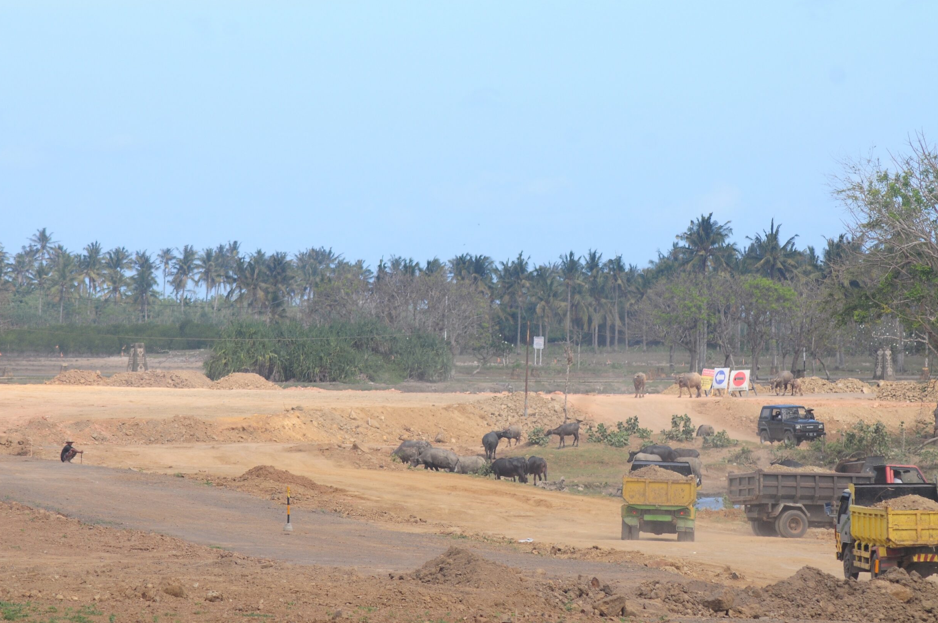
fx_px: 8171
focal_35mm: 314
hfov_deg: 6.6
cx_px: 468
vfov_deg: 4.4
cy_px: 312
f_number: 7.1
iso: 200
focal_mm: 200
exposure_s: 1/400
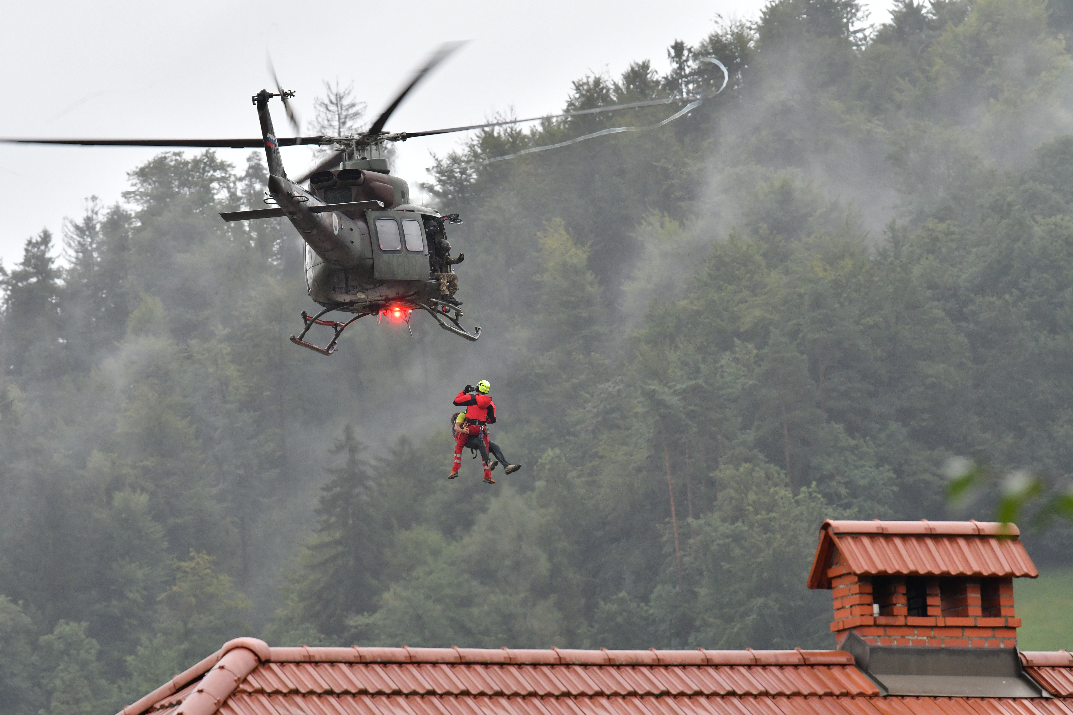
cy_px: 358
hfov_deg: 7.4
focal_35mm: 278
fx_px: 8270
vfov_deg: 5.0
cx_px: 536
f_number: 5
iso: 800
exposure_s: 1/400
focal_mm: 185
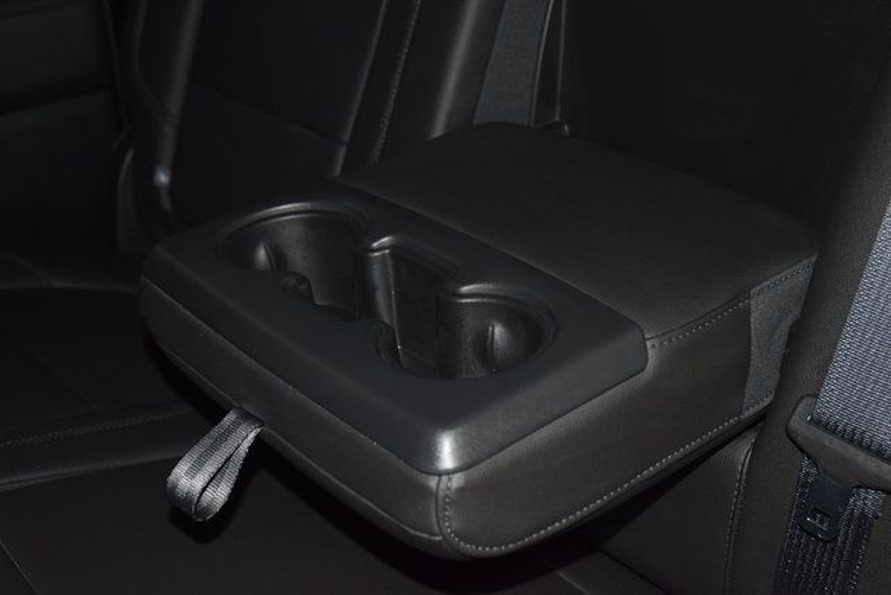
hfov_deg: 38.9
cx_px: 446
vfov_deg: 26.5
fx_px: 1262
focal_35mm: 51
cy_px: 298
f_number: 4
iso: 1100
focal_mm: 34
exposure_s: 1/125
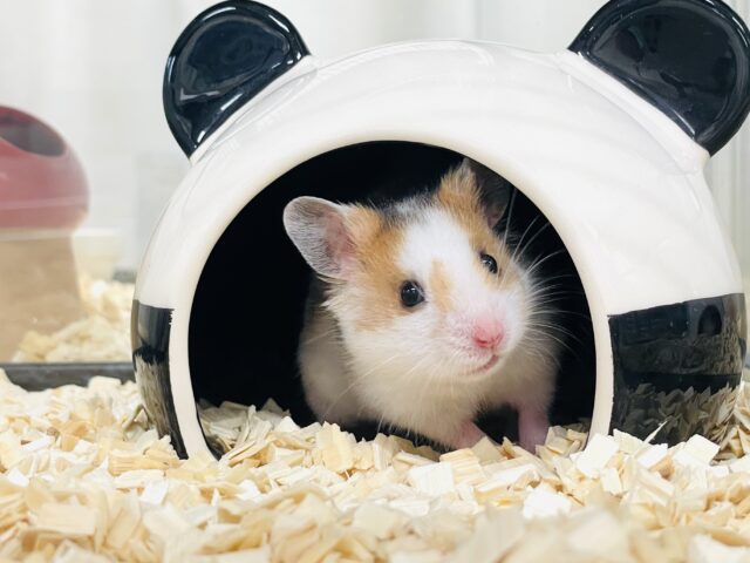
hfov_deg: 36.8
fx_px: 1127
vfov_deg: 28.0
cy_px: 282
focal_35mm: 52
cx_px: 375
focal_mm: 6
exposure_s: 1/100
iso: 160
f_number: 2
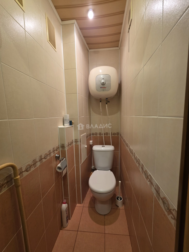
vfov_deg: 106.2
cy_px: 126
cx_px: 94
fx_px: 95
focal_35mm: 13
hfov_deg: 89.9
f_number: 1.9
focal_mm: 2.2
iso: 160
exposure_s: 1/50
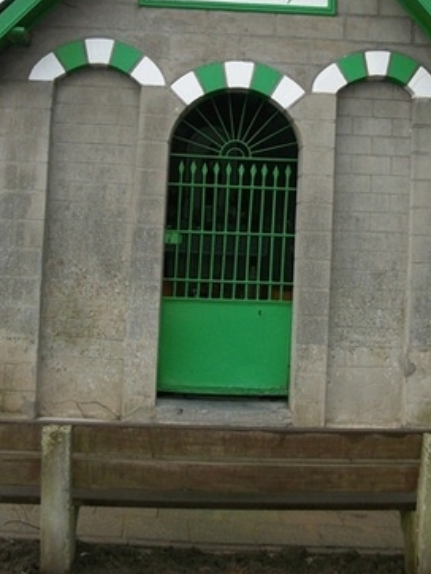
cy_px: 147
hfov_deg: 27.6
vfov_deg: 35.4
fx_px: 879
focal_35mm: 53
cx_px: 227
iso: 80
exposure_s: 1/160
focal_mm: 5.7
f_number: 2.9
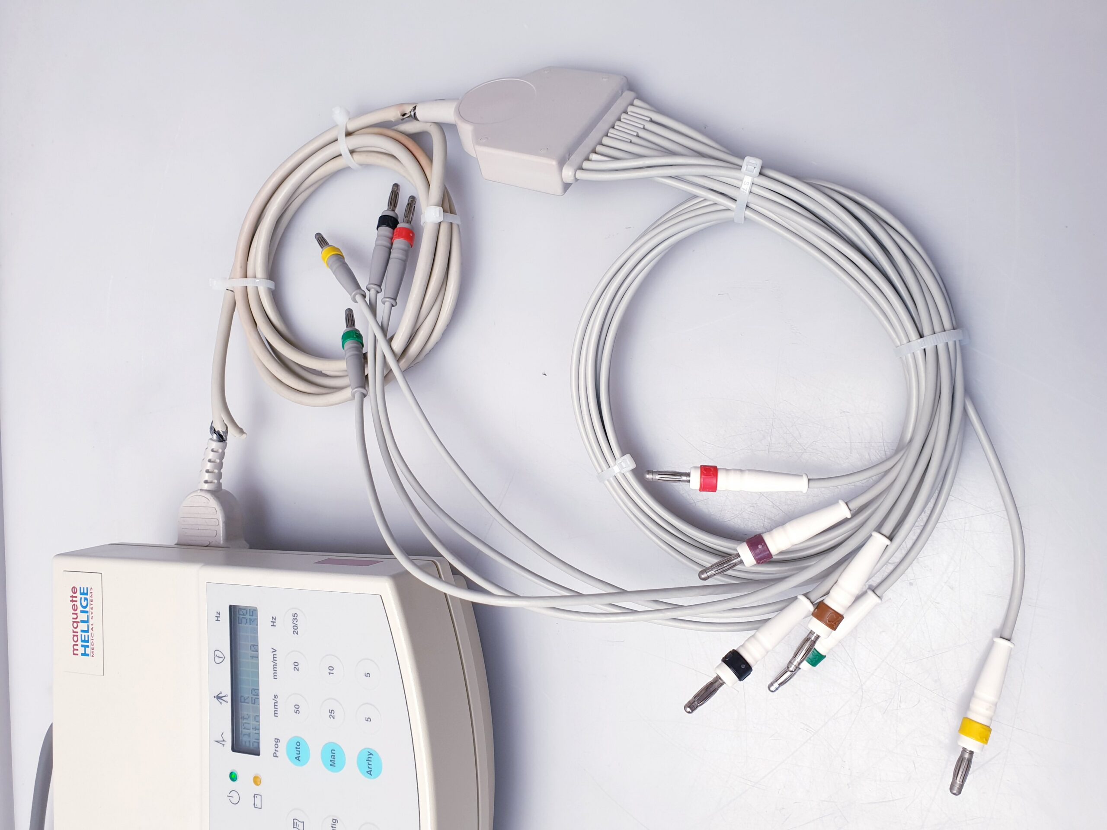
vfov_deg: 53.1
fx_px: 831
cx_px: 554
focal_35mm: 26
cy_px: 415
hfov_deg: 67.3
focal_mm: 4.3
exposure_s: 1/50
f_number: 2.4
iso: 64
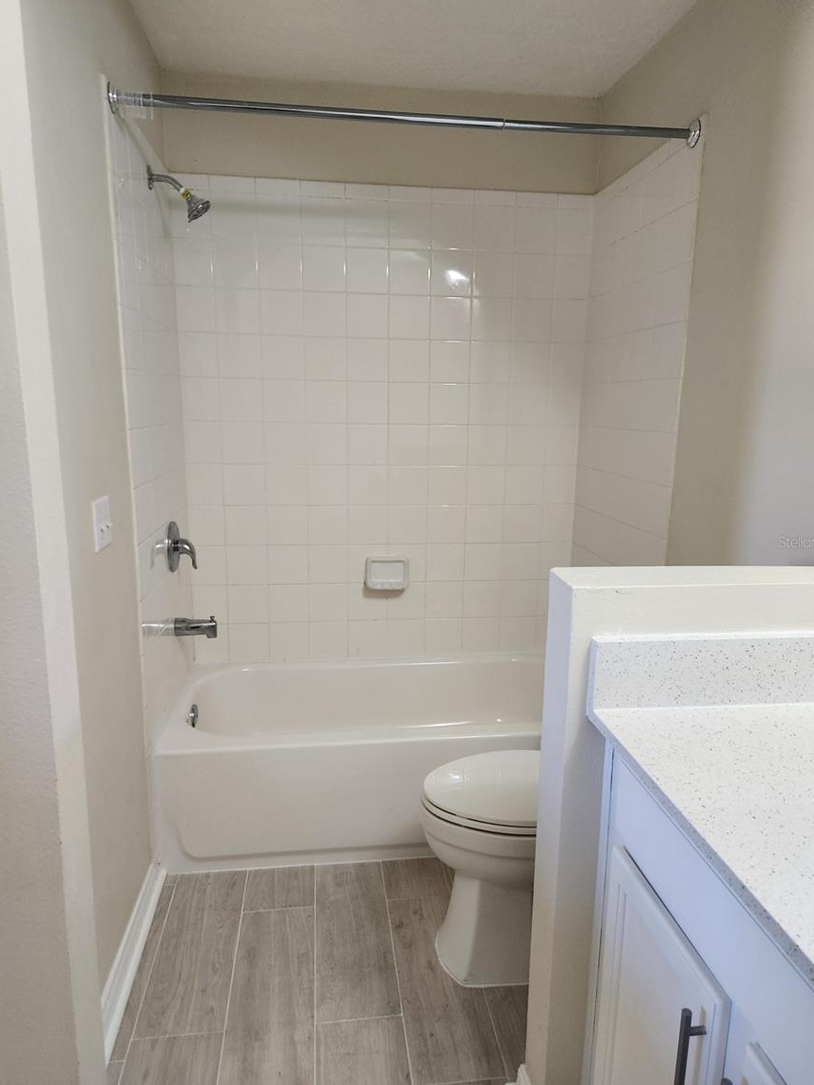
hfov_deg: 56.8
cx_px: 421
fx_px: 752
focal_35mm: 24
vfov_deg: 71.6
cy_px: 542
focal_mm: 5.4
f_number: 1.8
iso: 400
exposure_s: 1/120
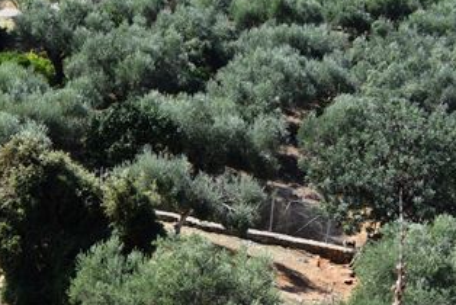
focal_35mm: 88
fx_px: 1116
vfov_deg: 15.2
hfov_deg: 20.4
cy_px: 323
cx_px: -192
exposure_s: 1/320
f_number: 9
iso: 200
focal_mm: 18
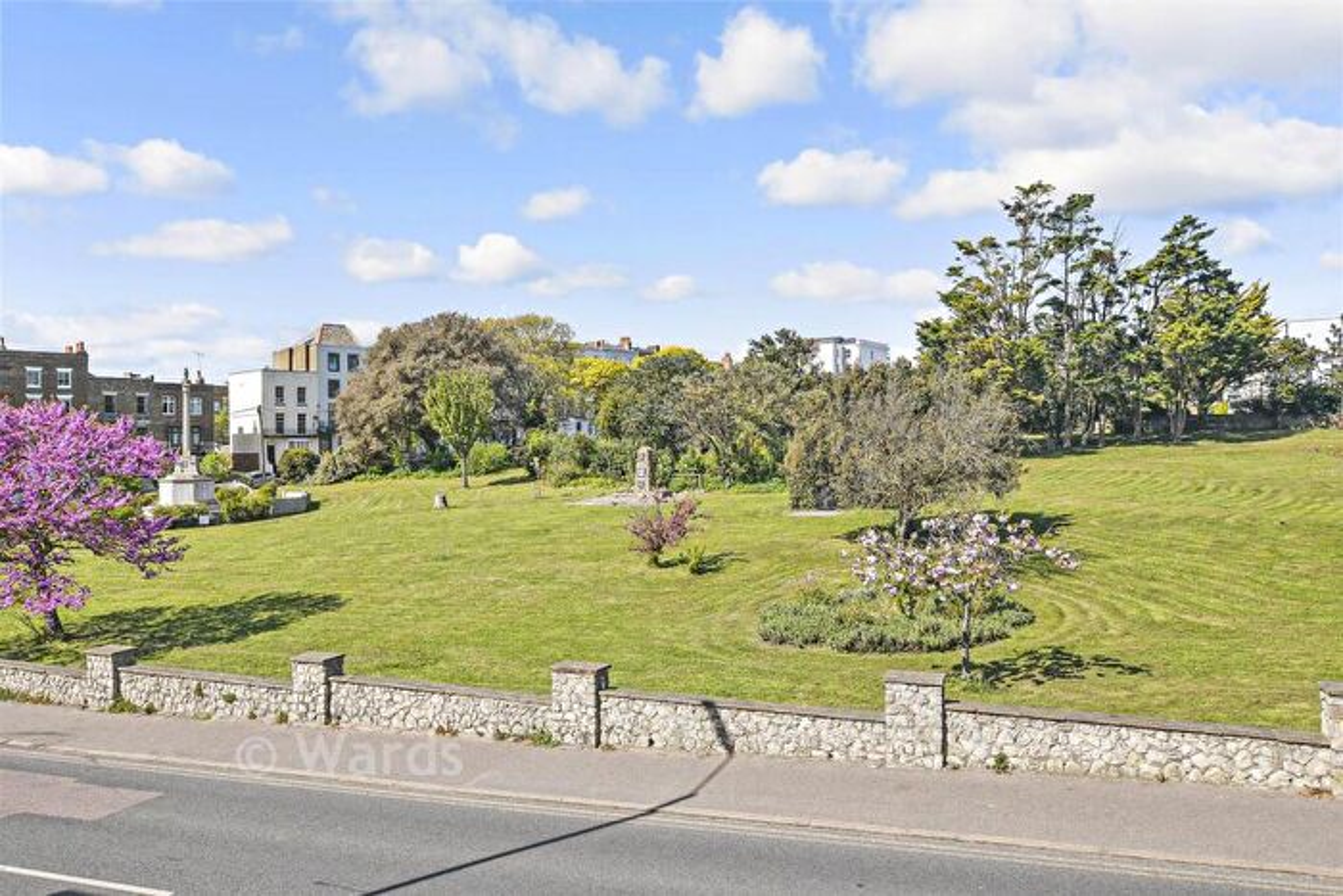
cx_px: 672
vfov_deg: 51.3
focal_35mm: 25
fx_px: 933
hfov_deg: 71.5
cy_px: 448
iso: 160
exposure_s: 1/500
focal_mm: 17
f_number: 8
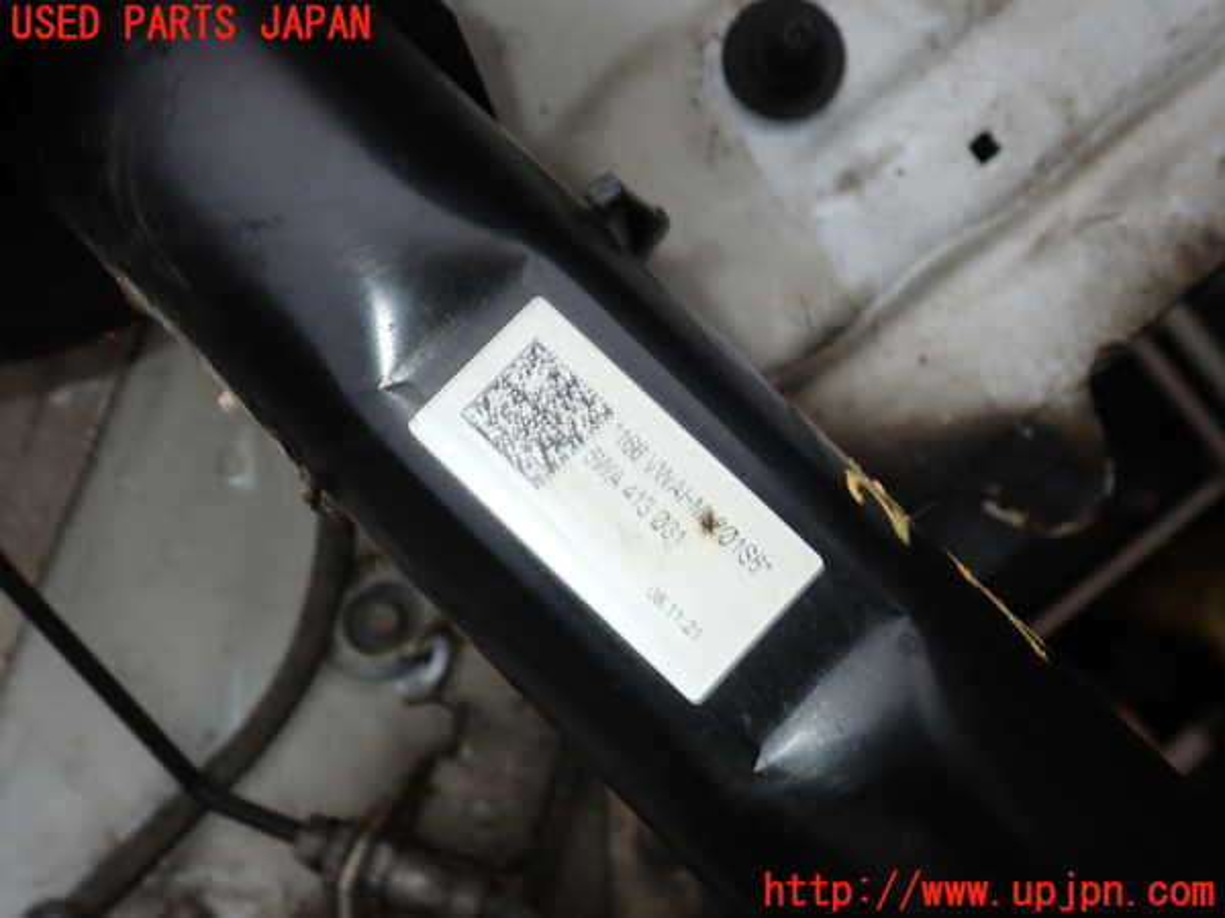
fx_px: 1062
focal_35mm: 30
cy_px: 459
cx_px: 612
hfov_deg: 60.0
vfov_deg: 46.8
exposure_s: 1/30
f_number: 6.3
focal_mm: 5.4
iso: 100
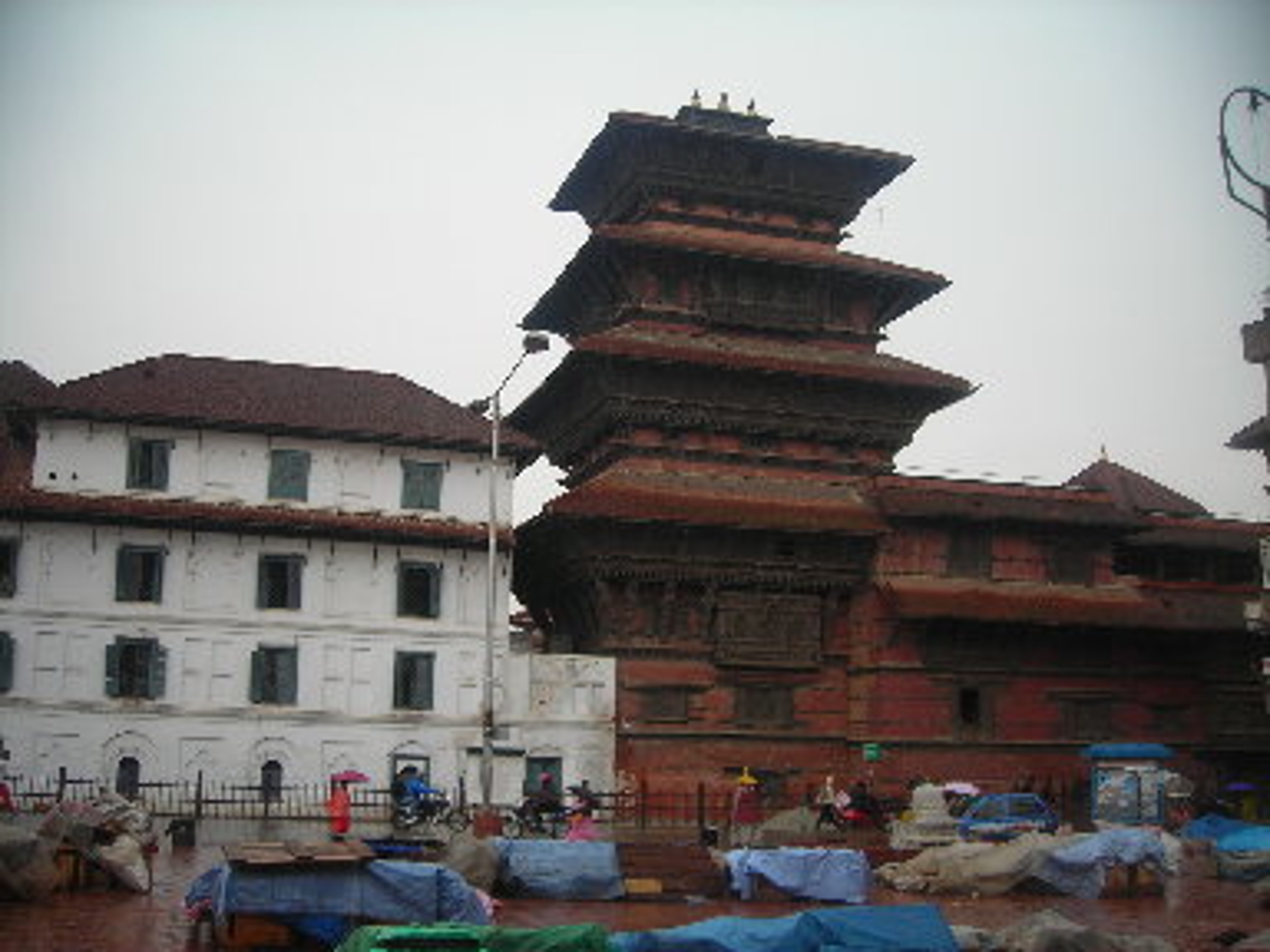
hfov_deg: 49.0
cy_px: 476
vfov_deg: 37.7
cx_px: 635
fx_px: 1394
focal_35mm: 38
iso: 50
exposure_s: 1/142
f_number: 3.2
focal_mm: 6.3
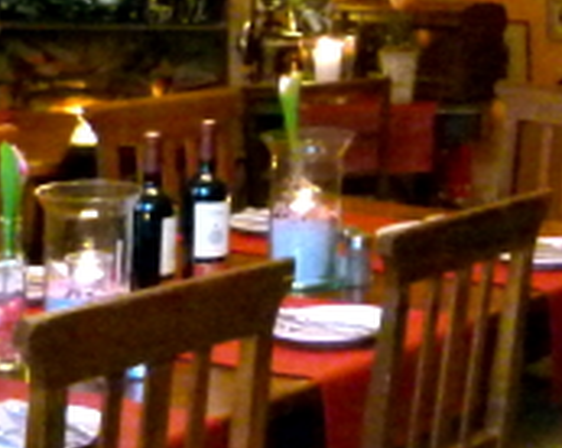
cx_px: 747
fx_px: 1877
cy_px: -81
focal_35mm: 113
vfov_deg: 13.3
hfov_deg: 16.1
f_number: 2.8
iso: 800
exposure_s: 1/25
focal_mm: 4.5
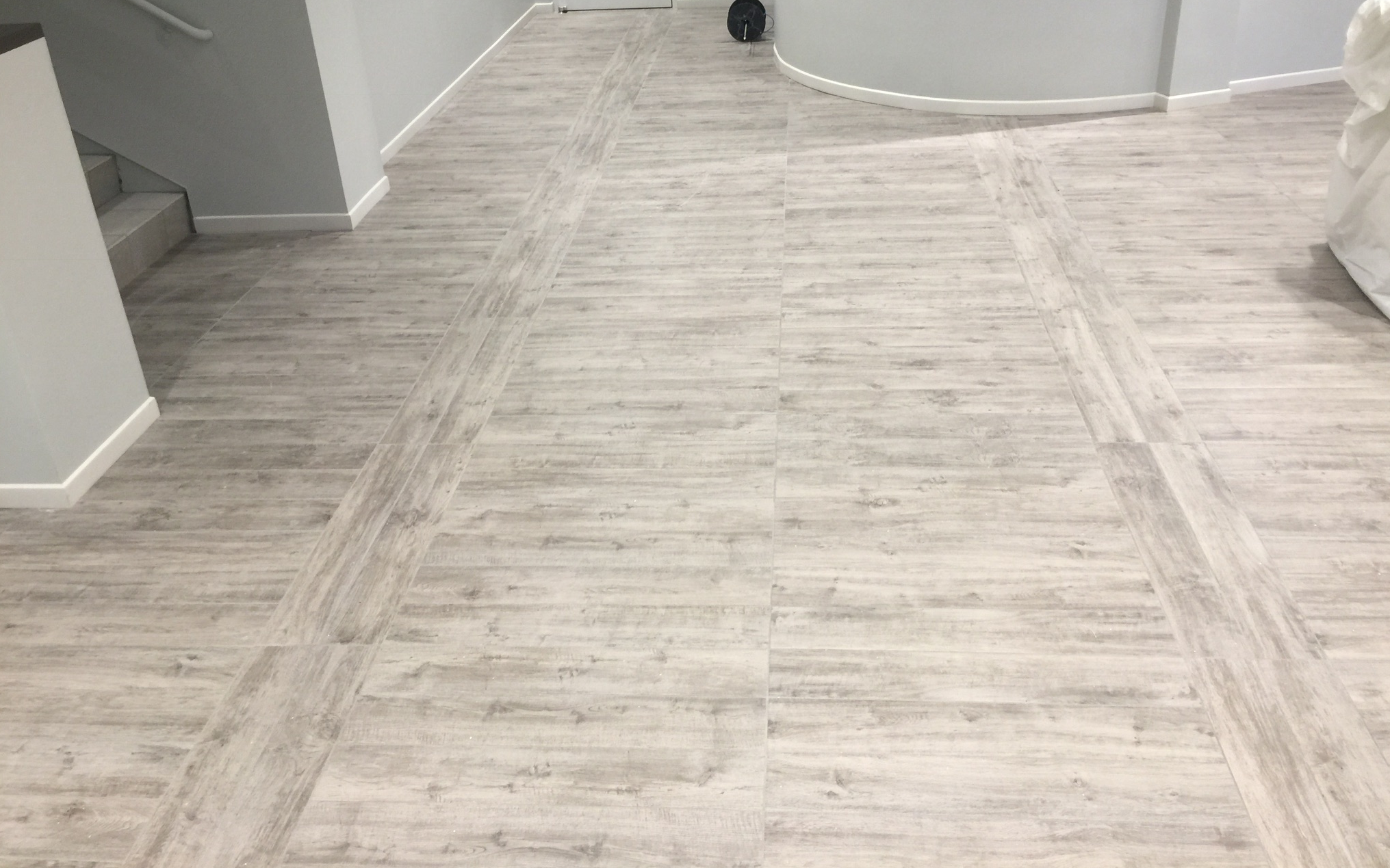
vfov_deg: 40.4
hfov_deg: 61.2
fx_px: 1174
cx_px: 695
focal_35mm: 31
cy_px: 347
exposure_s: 1/15
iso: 40
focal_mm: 4.15
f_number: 2.2
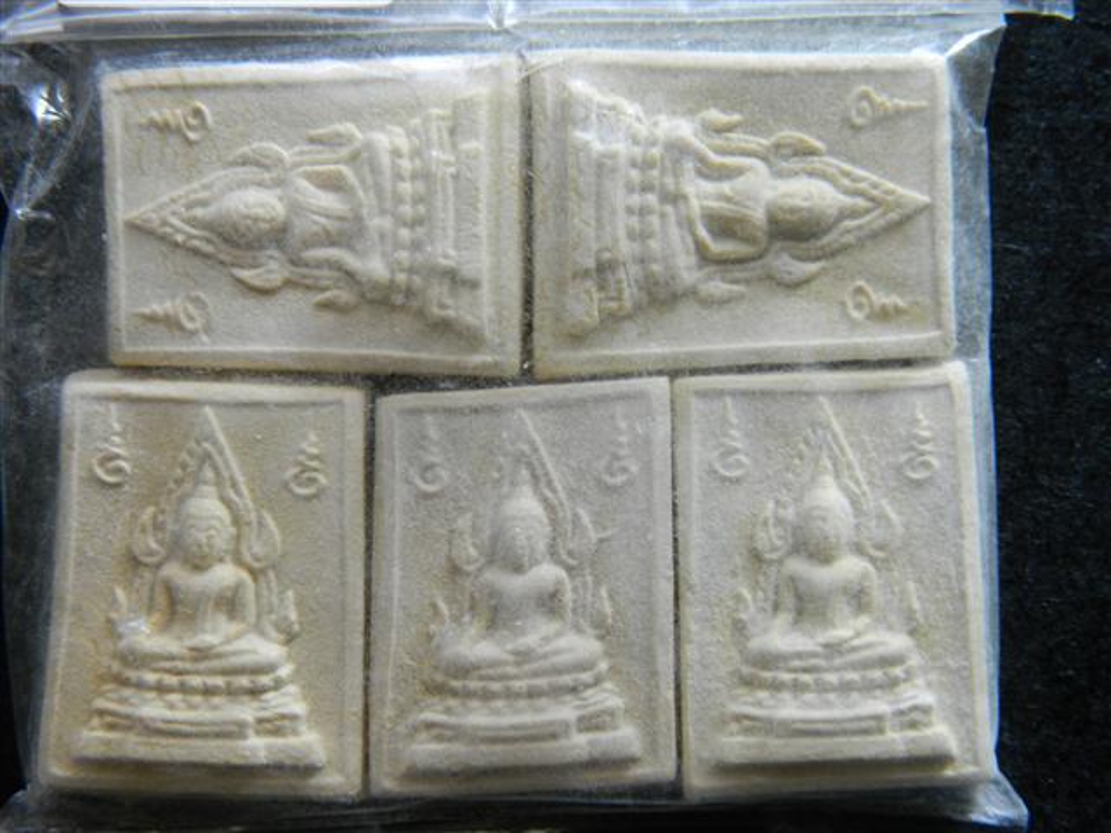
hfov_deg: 27.8
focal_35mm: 70
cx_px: 556
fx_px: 2247
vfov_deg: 21.0
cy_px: 416
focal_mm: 12.6
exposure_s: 1/15
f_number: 4
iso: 100
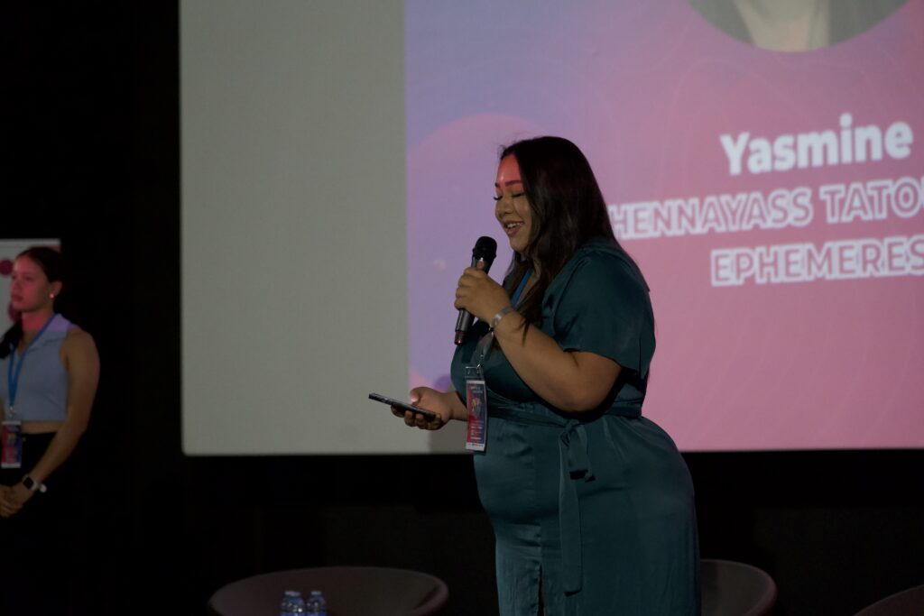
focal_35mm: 105
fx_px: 2695
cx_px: 462
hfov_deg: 19.5
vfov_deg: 13.0
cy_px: 308
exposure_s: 1/160
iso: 8000
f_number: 4
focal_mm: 105
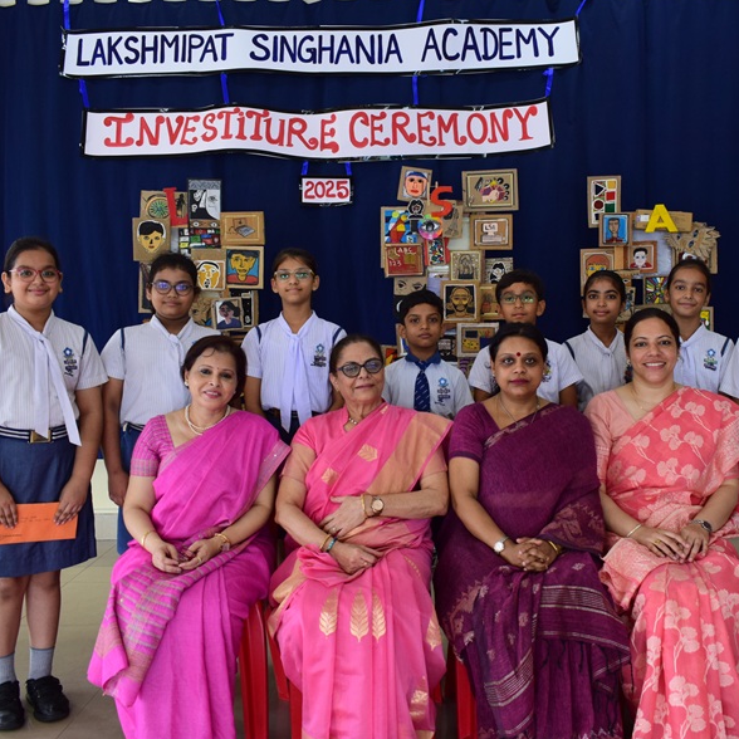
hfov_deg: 42.6
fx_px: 942
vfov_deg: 42.8
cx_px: 442
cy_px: 366
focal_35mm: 39
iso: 640
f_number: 5
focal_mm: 20
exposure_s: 1/100
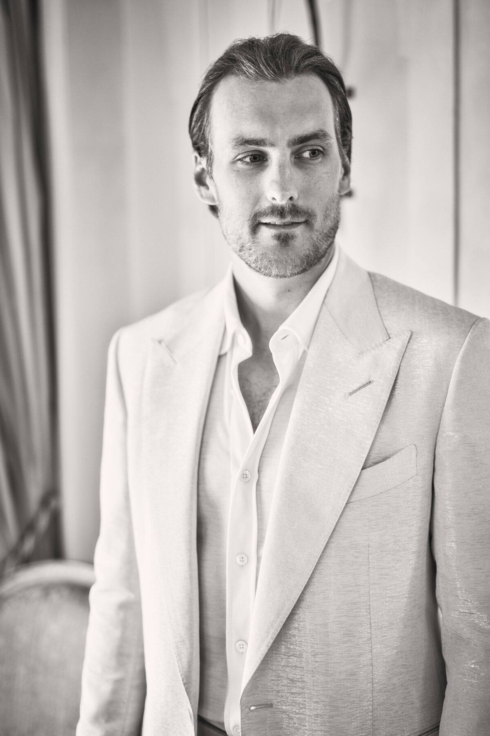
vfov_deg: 39.6
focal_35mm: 50
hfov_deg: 27.0
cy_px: 368
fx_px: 1022
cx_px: 245
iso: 1250
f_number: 2
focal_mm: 50
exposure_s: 1/100
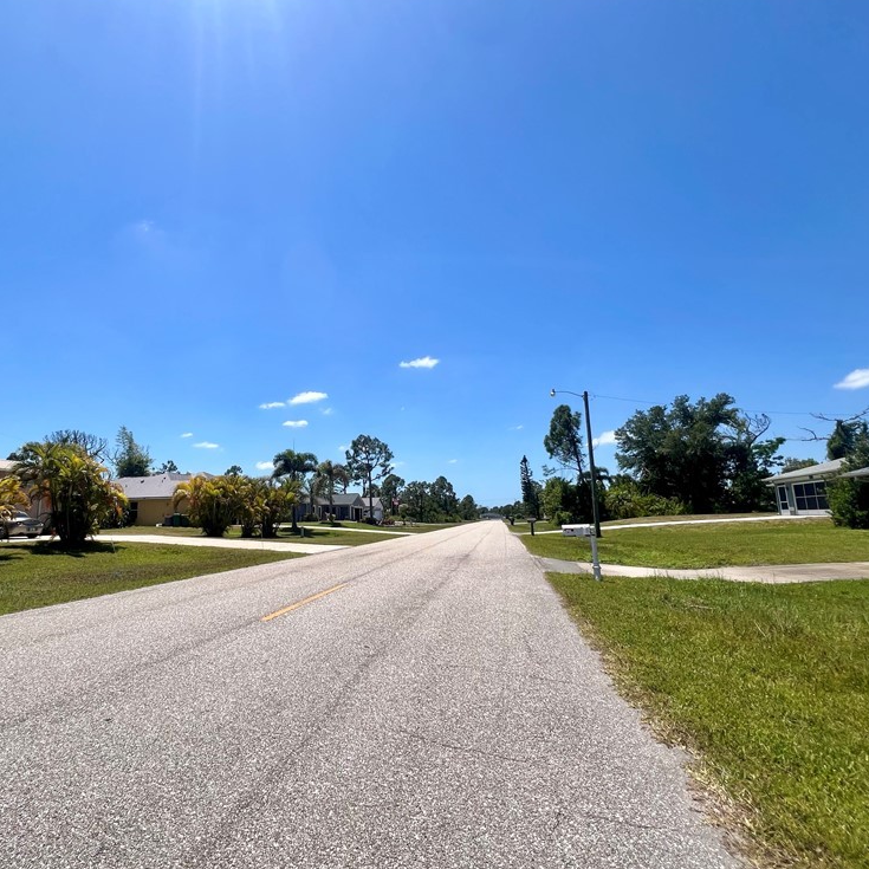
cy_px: 440
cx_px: 335
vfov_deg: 87.4
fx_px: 454
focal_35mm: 16
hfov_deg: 86.0
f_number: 1.8
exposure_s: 1/2801
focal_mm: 1.57
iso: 32
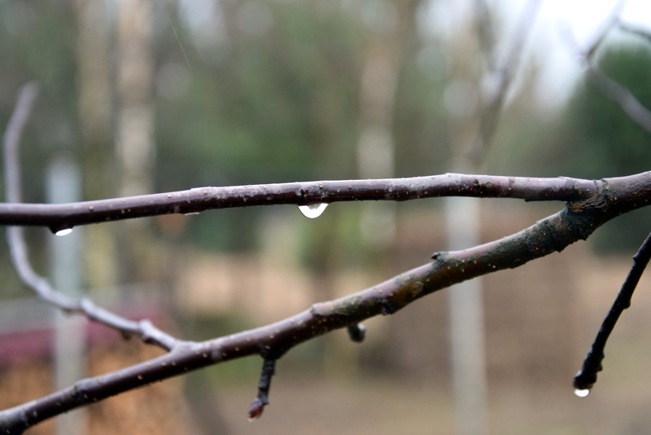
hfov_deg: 20.6
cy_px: 218
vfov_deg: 13.8
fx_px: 1791
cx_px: 326
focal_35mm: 99
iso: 450
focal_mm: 66
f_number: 5.6
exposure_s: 1/125
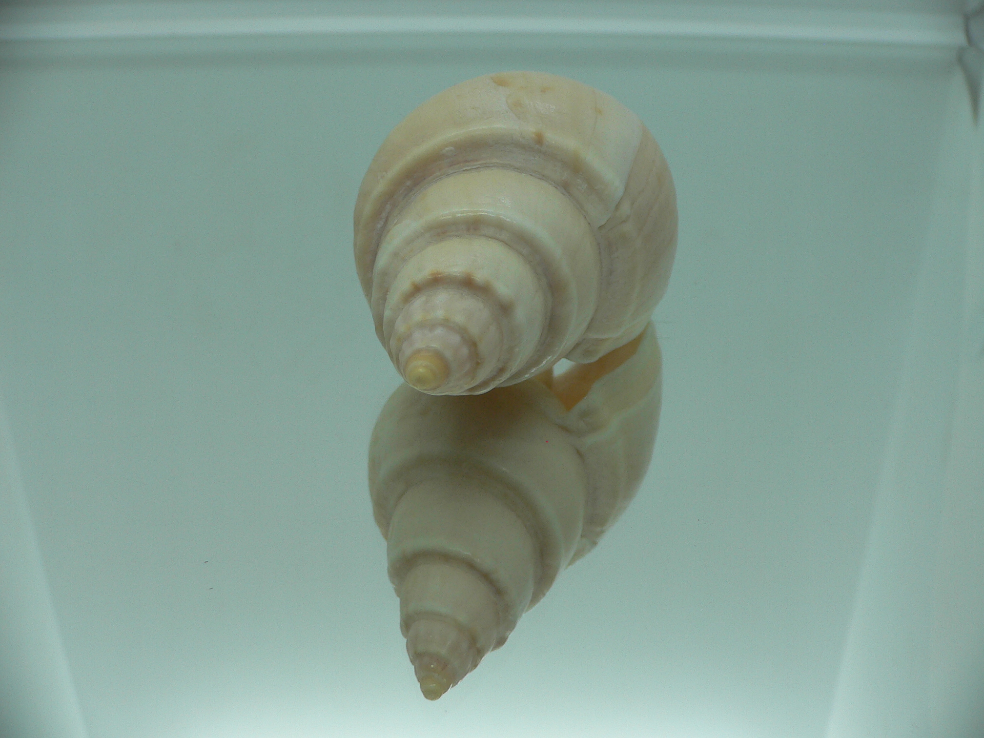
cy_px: 369
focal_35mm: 35
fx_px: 995
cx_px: 492
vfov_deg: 40.7
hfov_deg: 52.6
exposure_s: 1/80
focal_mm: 4.6
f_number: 2.8
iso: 80
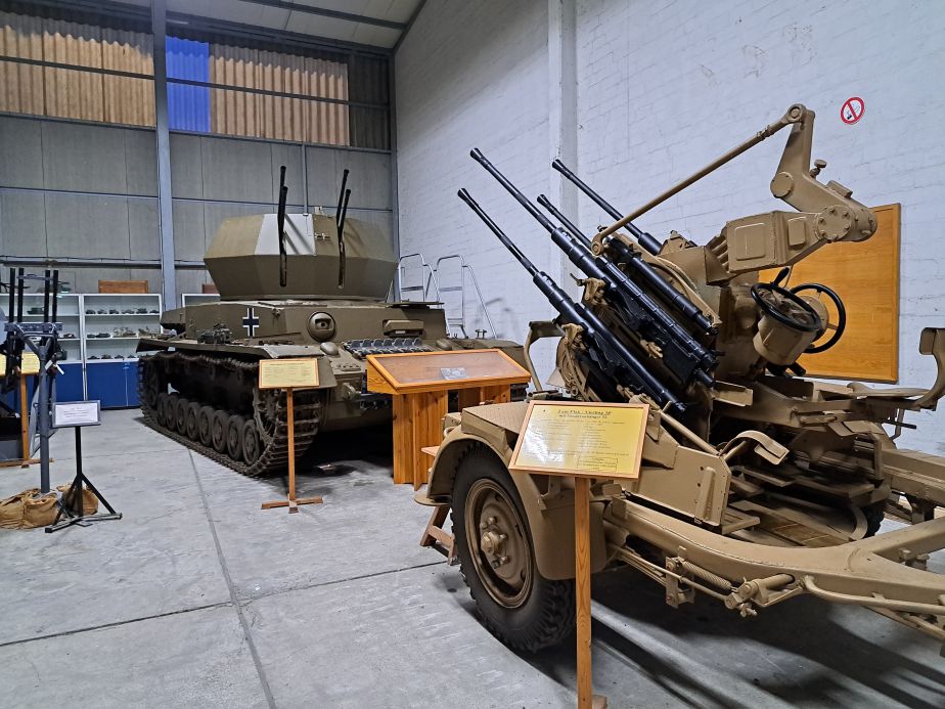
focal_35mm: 24
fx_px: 655
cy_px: 354
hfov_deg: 71.6
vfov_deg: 56.8
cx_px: 472
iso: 400
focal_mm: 5.23
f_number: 1.8
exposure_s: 1/25
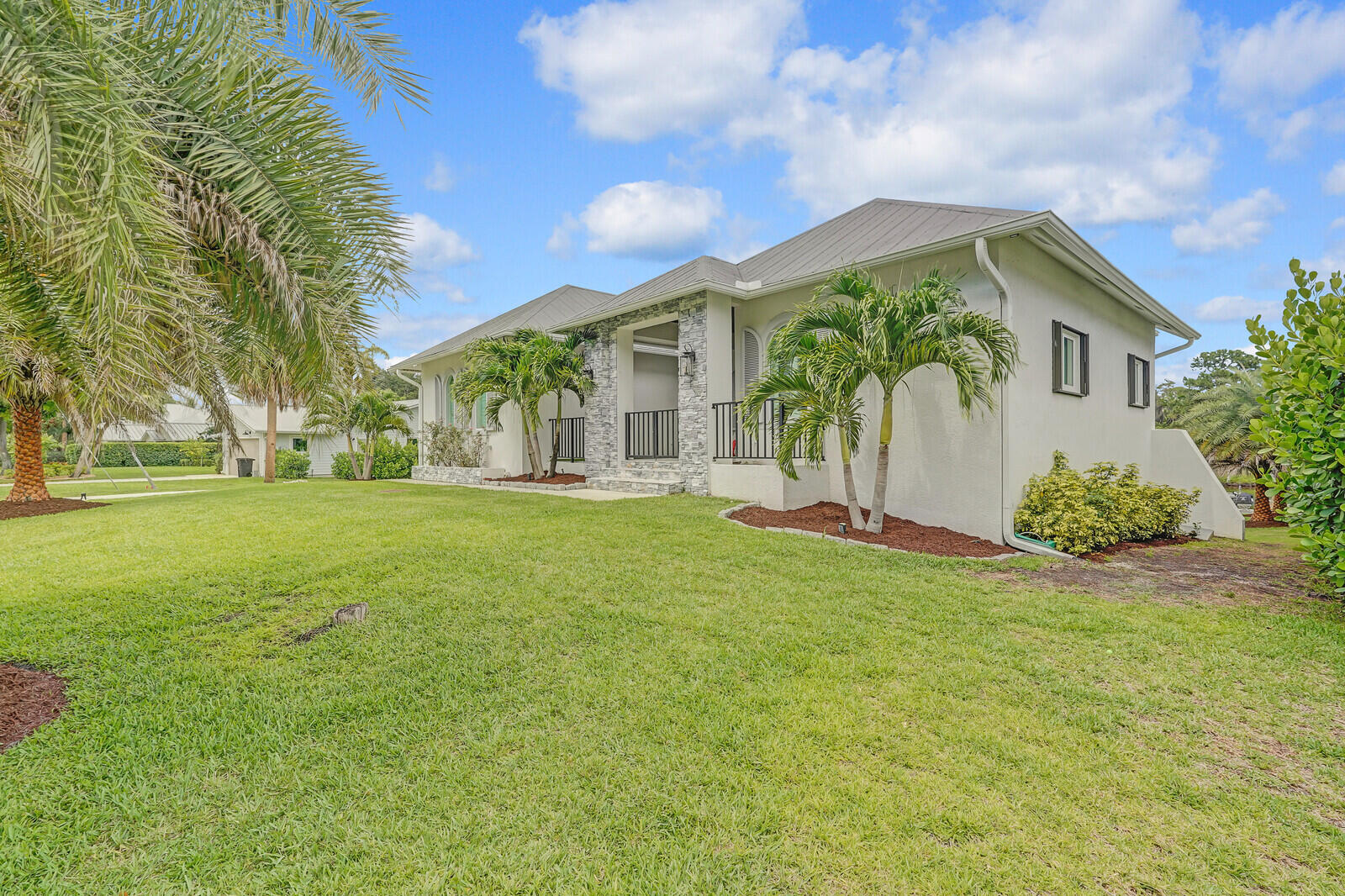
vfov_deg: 73.7
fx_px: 598
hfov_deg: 96.7
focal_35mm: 16
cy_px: 448
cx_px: 672
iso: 320
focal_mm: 16
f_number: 11
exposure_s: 1/250
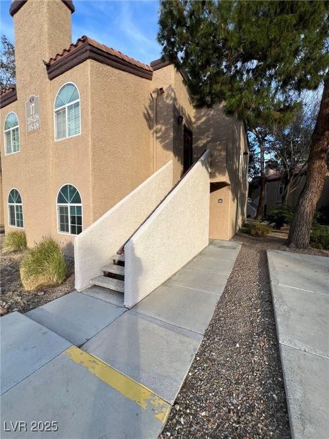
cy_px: 220
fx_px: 165
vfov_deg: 106.2
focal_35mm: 13
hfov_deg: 89.9
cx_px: 164
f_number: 1.8
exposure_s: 1/732
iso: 32
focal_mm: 1.57
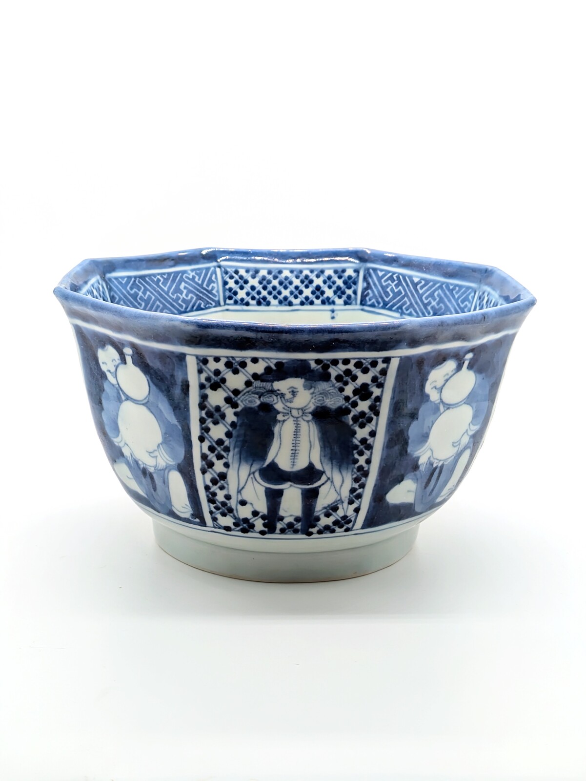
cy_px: 390
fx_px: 1151
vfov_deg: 37.5
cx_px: 293
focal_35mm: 51
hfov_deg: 28.6
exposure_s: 1/285
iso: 44
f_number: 1.89
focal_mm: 5.43
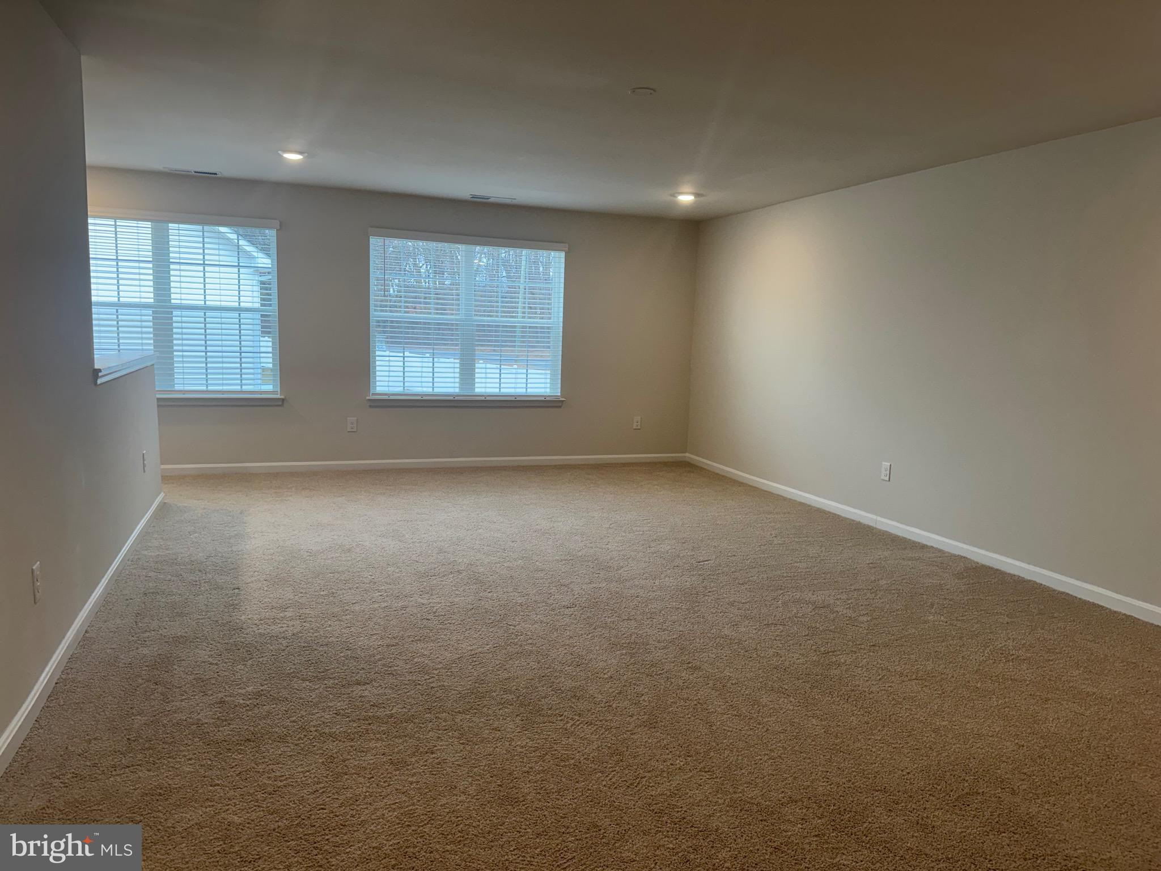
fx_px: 805
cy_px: 436
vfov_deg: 56.8
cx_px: 580
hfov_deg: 71.6
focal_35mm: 24
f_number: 1.78
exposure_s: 1/120
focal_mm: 6.76
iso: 125
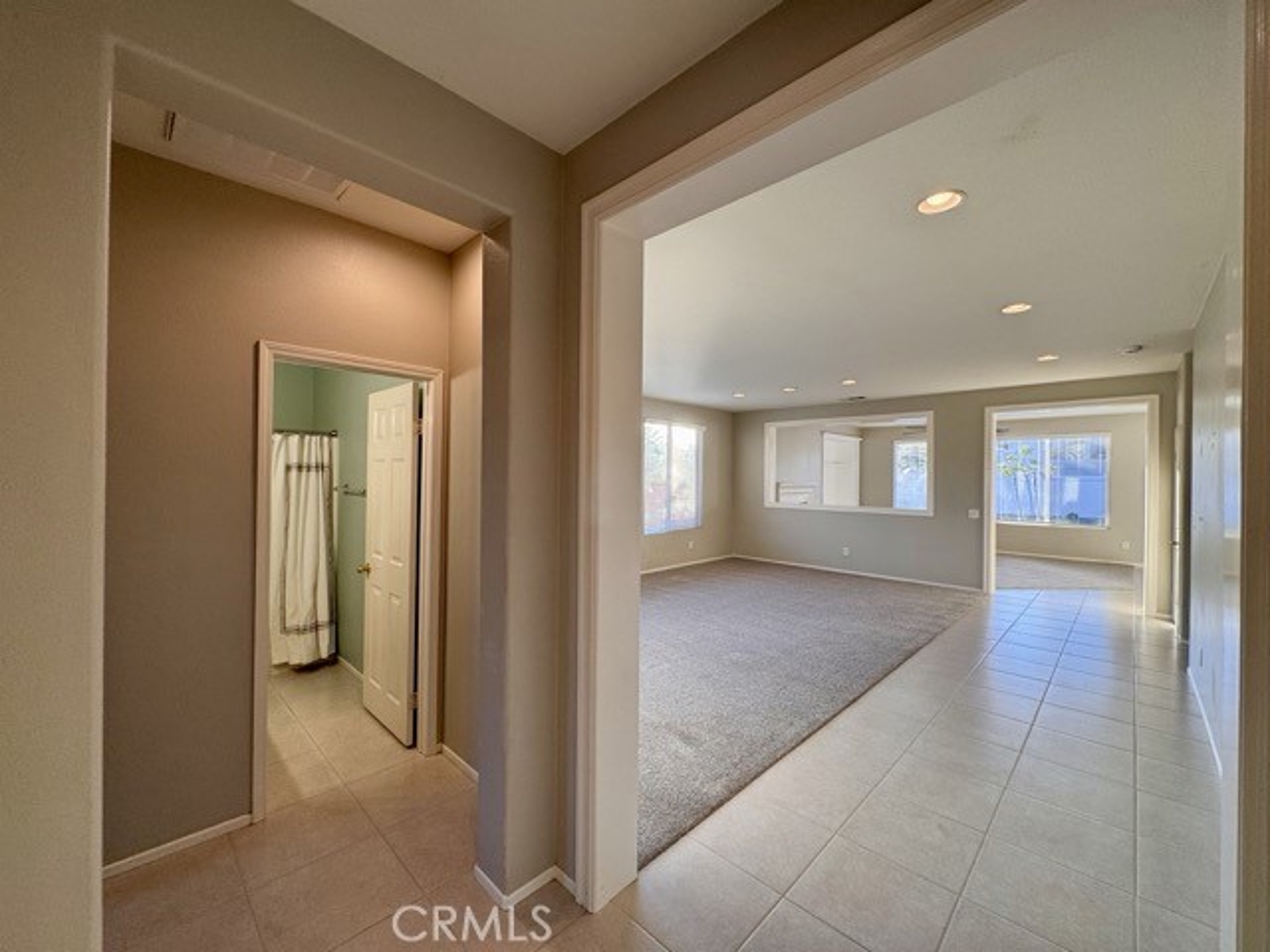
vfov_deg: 85.7
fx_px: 514
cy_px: 476
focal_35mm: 14
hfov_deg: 102.1
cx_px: 635
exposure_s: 1/120
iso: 100
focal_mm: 2.22
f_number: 2.2
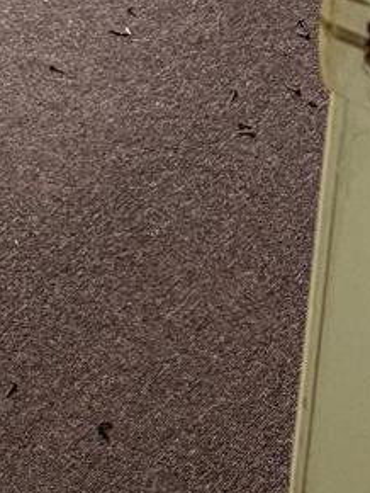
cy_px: -661
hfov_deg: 10.1
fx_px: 1807
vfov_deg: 12.5
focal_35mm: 127
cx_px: -547
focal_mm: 6.76
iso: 250
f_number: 1.78
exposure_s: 1/60
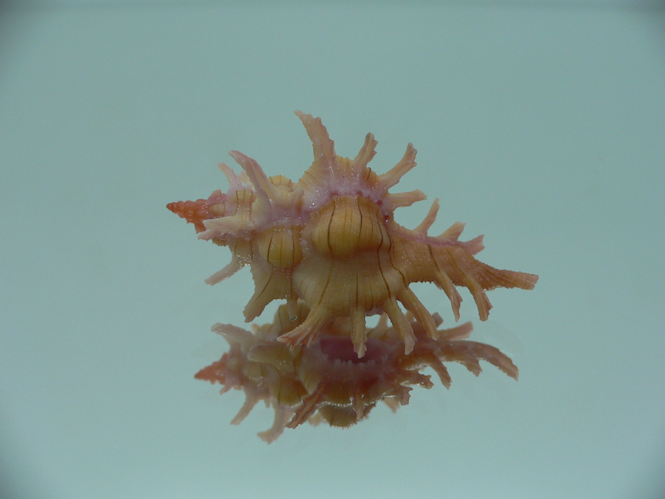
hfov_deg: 52.6
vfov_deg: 40.7
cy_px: 250
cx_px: 332
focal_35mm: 35
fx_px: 672
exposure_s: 1/60
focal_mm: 4.6
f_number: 2.8
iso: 80
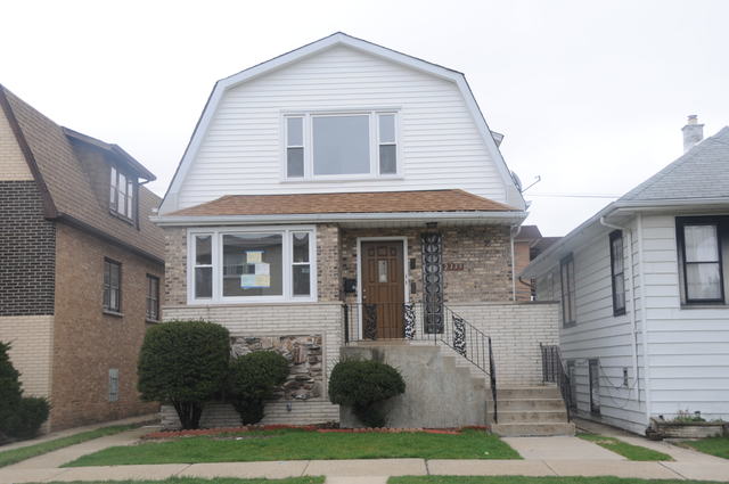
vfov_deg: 28.0
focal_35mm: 48
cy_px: 242
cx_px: 364
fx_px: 971
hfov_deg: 41.2
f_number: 7.1
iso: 250
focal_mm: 32
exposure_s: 1/160
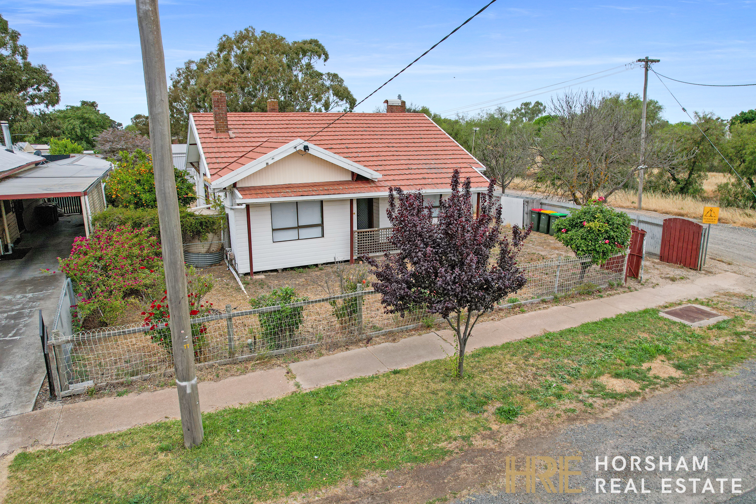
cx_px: 378
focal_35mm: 22
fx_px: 462
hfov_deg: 78.6
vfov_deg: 57.2
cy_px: 252
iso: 130
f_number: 2.8
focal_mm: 8.38
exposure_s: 1/1600
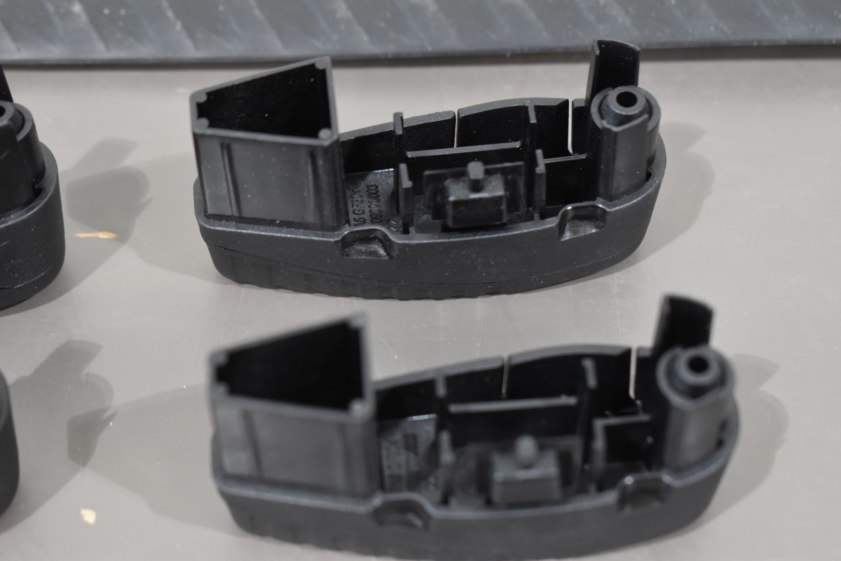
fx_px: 1927
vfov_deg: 16.6
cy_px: 280
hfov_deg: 24.6
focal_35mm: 82
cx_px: 420
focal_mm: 55
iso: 1800
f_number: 5.6
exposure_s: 1/60
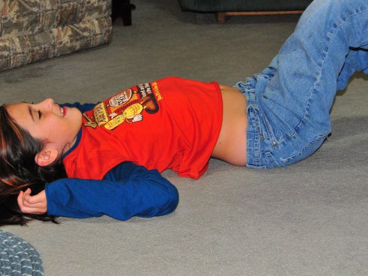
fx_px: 1064
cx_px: 143
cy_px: 116
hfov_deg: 19.6
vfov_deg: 14.8
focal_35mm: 100
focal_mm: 46
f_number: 5.6
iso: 1600
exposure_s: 1/60
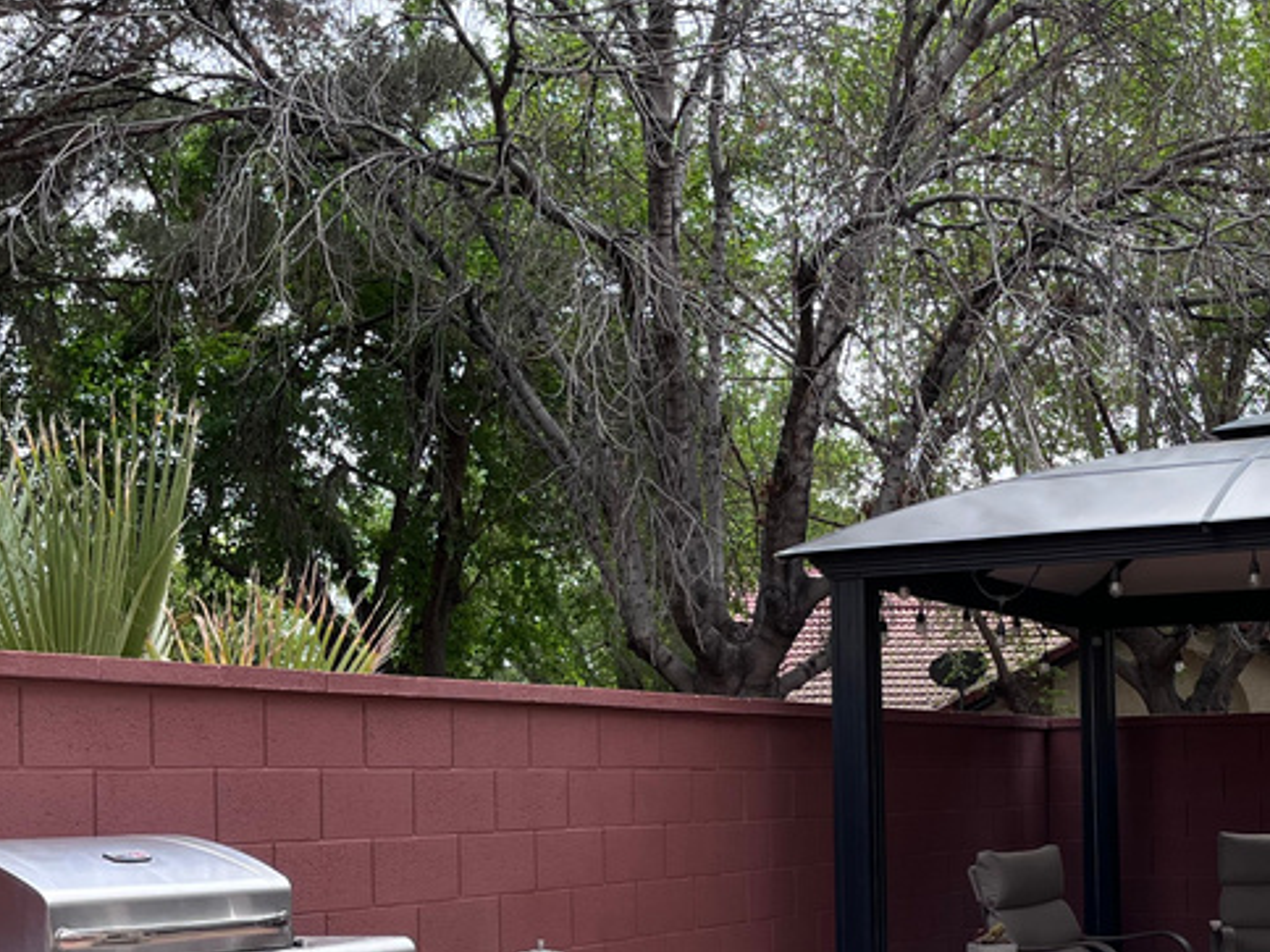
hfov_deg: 34.1
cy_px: 792
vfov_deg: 26.0
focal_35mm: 55
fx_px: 2018
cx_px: 981
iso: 50
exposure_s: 1/1477
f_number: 1.6
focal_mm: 5.1
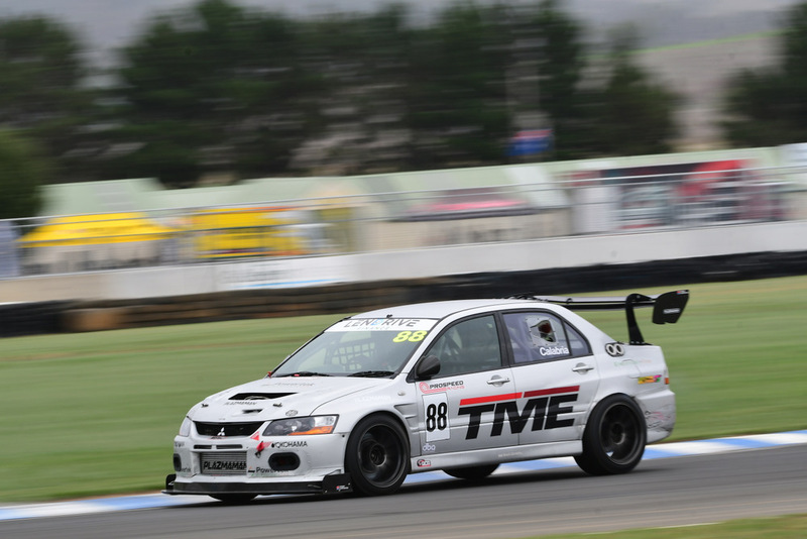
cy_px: 270
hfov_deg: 6.9
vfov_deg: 4.6
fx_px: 6727
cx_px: 404
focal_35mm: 300
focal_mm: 200
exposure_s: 1/80
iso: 160
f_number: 14
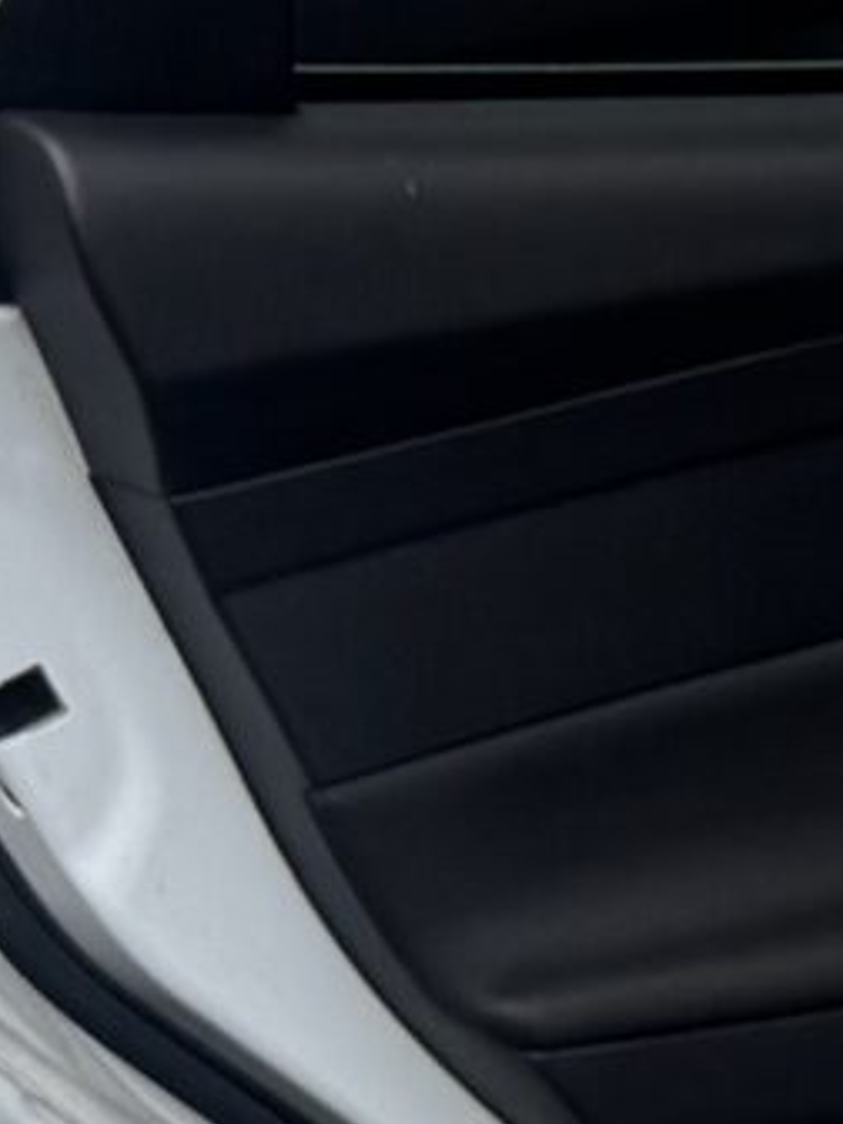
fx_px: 5942
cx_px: 3409
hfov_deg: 6.5
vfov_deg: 10.7
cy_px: 1178
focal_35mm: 183
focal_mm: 6.76
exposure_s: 1/2959
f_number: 1.78
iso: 80
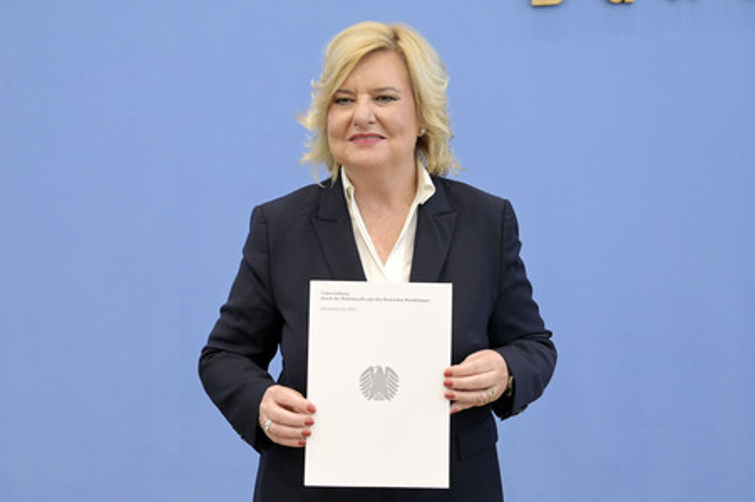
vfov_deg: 28.0
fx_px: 1006
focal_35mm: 48
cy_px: 251
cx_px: 378
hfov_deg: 41.1
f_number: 5
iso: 4000
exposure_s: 1/640
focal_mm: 48
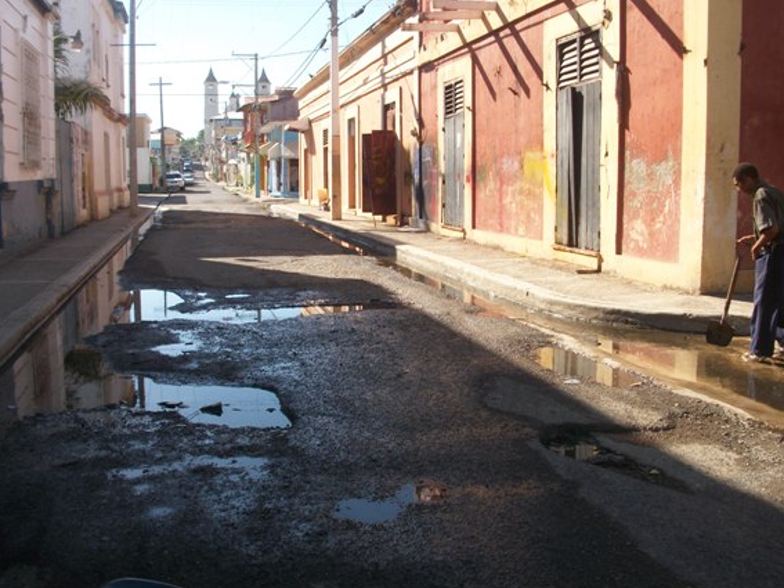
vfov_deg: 40.6
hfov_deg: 52.6
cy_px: 263
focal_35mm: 35
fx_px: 793
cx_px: 407
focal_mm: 5.7
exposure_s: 1/83.8
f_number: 8.8
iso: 80
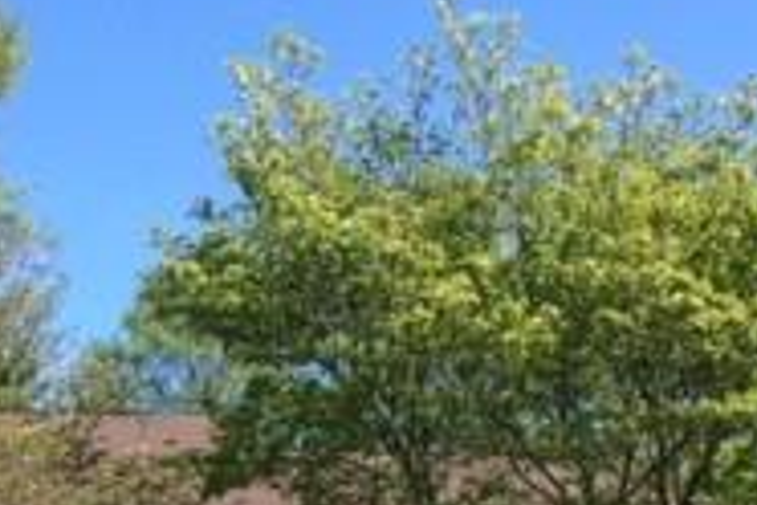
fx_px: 2187
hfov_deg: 18.8
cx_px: -98
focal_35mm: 104
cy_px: 652
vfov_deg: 12.7
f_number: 2.2
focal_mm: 4.15
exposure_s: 1/1325
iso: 32
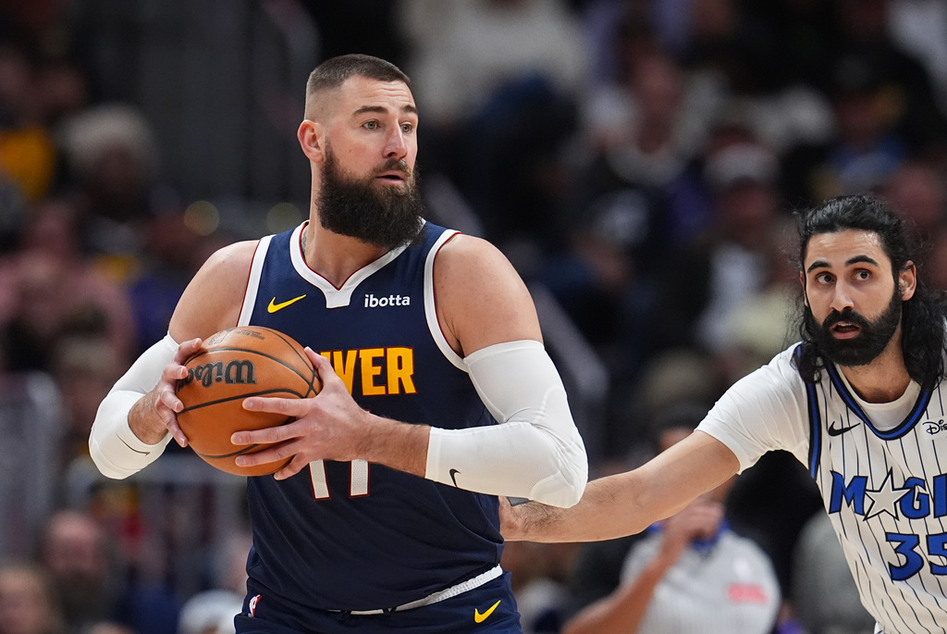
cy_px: 317
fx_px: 15799
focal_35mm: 600
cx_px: 474
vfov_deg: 2.3
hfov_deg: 3.4
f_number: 3.5
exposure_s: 1/1600
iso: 5000
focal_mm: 400
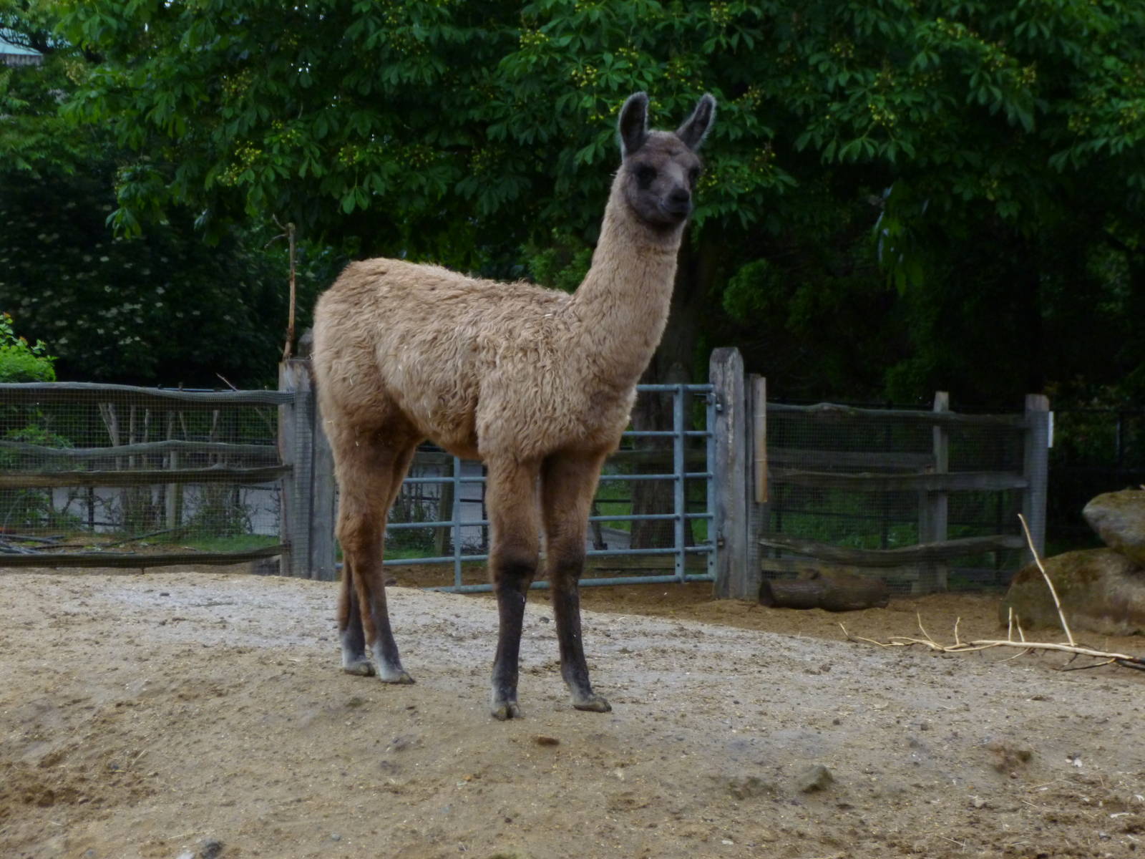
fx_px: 3539
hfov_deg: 18.4
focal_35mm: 107
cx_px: 572
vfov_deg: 13.8
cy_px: 430
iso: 320
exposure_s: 1/80
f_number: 5.4
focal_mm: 19.1
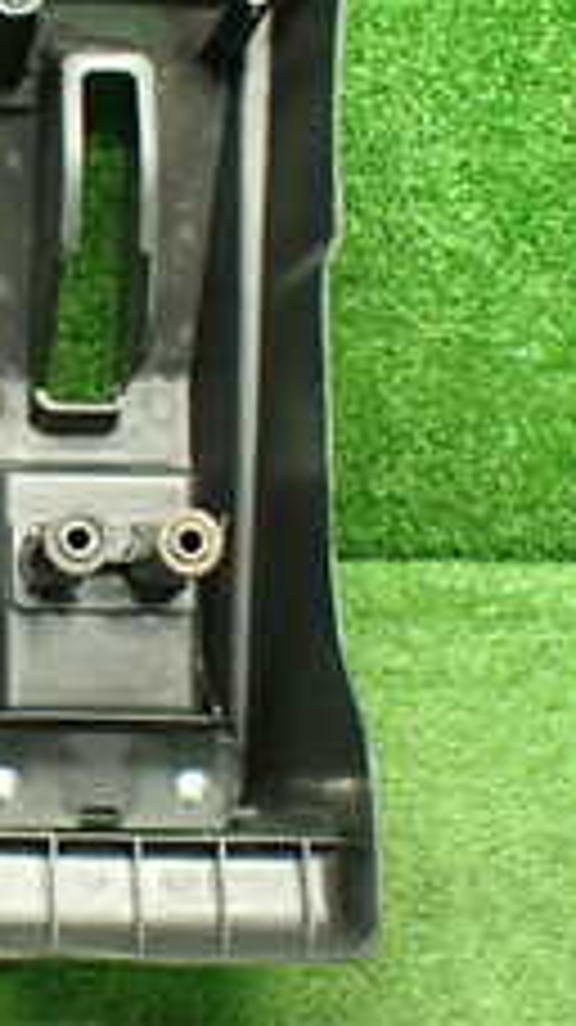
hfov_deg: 13.4
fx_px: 2339
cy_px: 351
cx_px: -248
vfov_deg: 24.6
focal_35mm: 86
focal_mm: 5.4
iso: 800
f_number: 2.3
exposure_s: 1/50
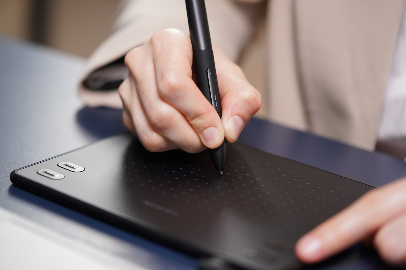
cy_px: 135
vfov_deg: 15.2
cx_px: 203
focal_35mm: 90
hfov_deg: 22.6
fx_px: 1015
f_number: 2.8
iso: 200
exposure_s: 1/125
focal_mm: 90
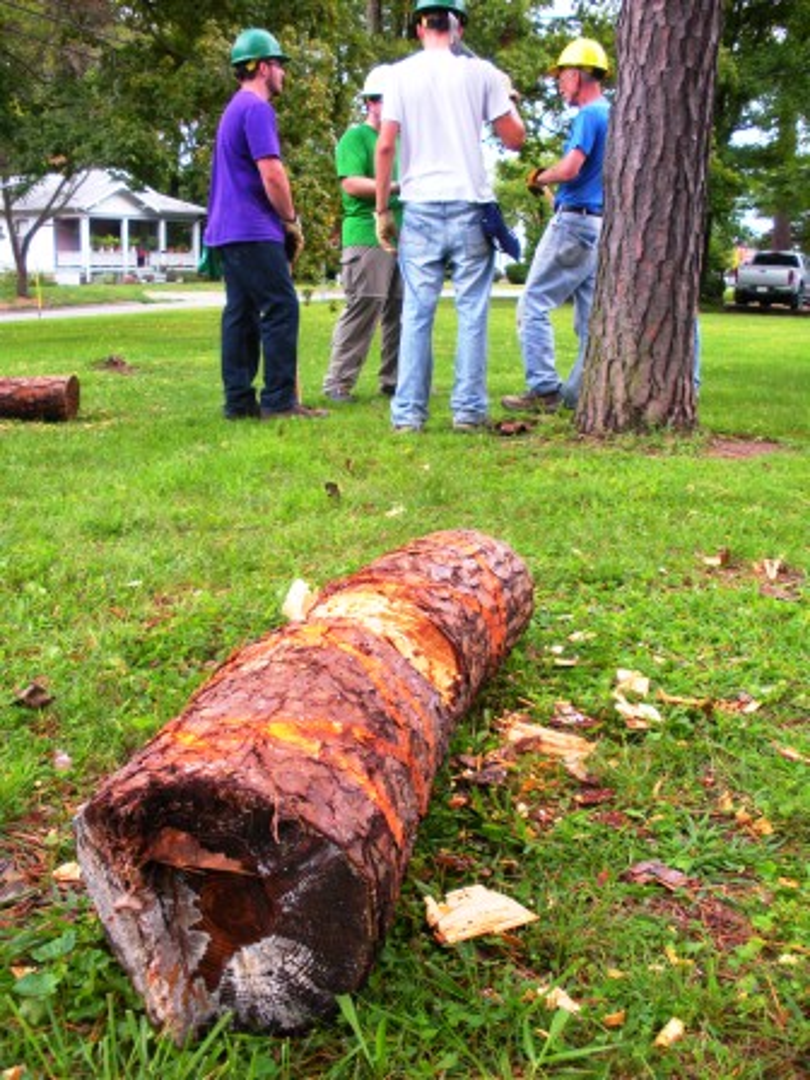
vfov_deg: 51.4
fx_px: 1123
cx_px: 405
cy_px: 540
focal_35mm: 36
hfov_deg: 39.7
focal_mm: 6.3
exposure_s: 1/200
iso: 200
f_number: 3.5
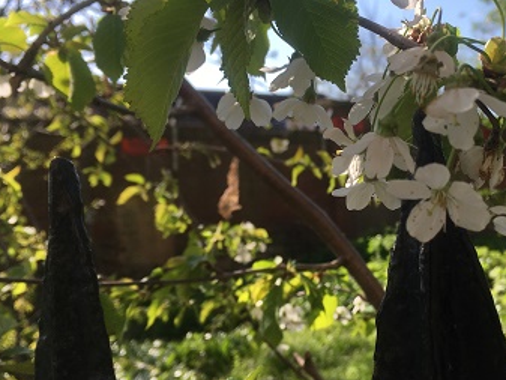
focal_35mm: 43
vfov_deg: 33.6
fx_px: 629
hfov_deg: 43.0
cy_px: 173
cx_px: 351
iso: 25
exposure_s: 1/686
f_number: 2.2
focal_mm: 4.15
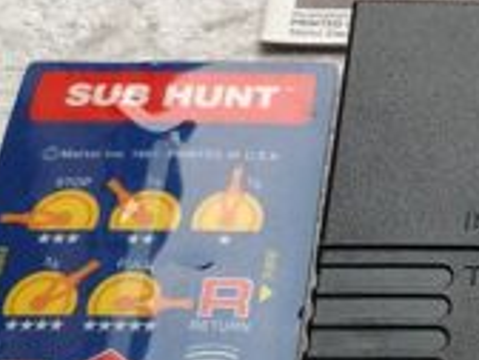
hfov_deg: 18.8
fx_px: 1384
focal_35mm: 100
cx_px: 545
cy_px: 61
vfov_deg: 14.7
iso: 50
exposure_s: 1/40
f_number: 2.4
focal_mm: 4.28
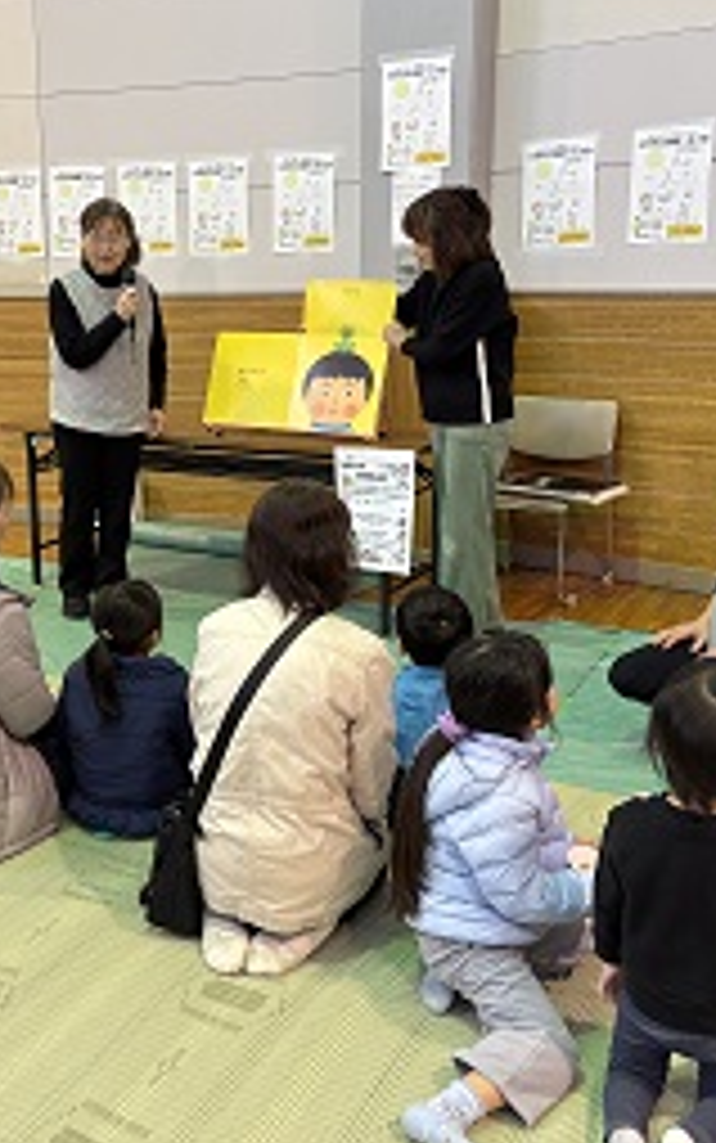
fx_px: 1185
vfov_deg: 51.5
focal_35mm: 38
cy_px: 562
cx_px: 239
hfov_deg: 33.3
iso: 250
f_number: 1.6
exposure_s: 1/50
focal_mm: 5.96
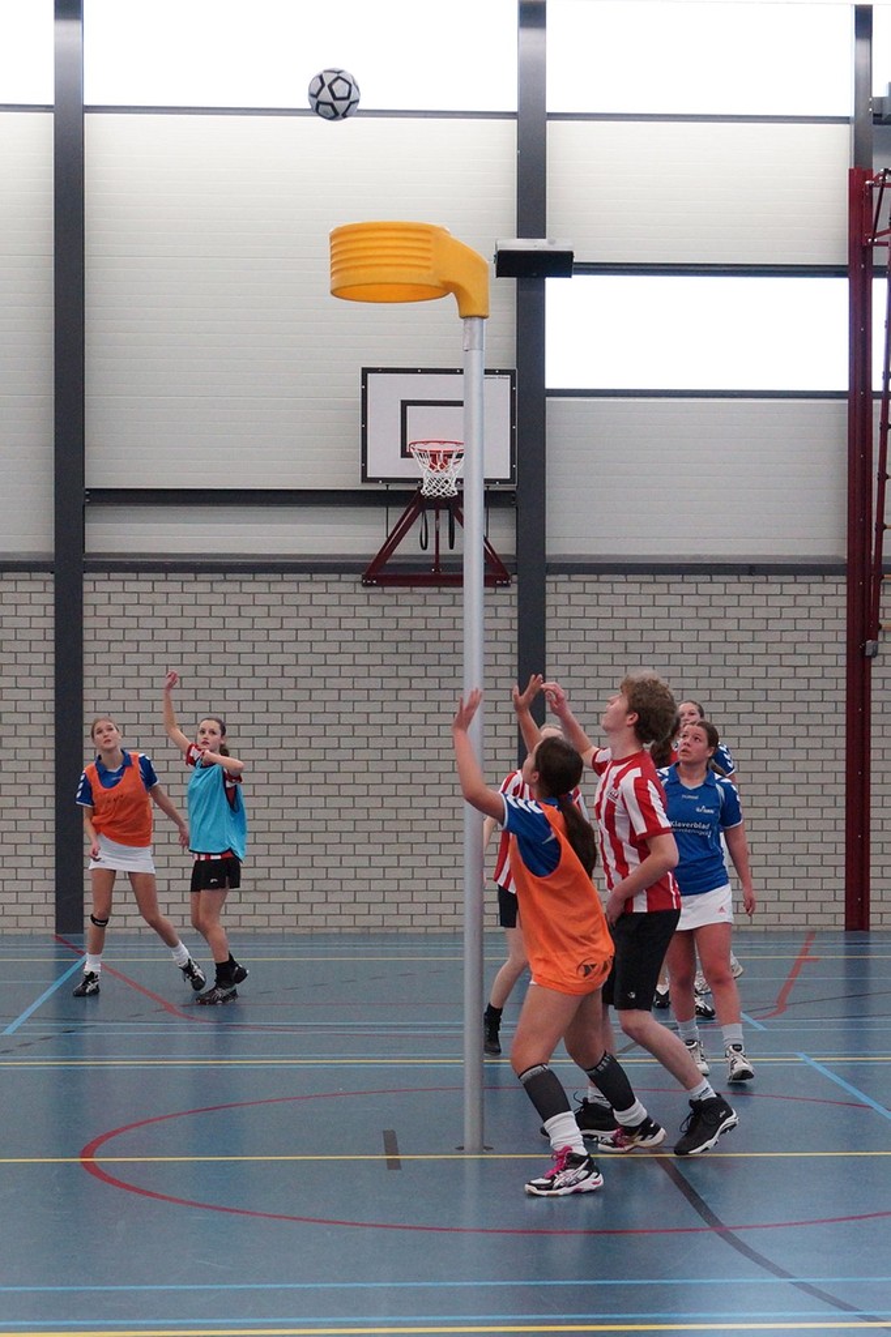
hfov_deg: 34.2
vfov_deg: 49.6
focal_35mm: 39
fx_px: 1449
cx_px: 446
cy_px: 668
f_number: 3.2
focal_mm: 26
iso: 1250
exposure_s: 1/320
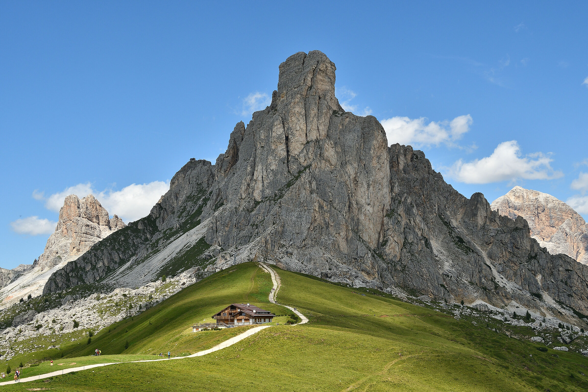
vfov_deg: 28.1
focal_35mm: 48
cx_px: 294
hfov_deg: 41.1
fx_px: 784
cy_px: 196
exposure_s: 1/350
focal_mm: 32
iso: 100
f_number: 9.5
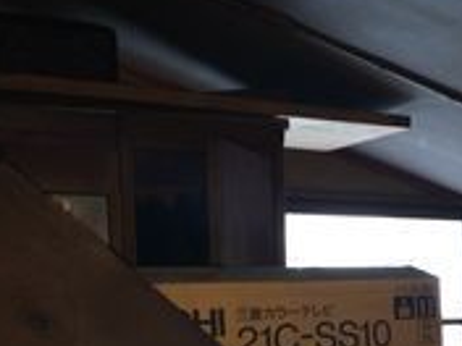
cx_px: 517
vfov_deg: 19.2
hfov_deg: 24.4
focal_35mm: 74
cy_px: 363
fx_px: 988
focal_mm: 4.15
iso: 125
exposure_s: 1/30
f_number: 2.2
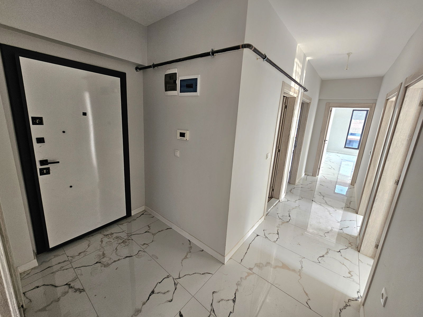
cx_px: 212
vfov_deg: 89.9
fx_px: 159
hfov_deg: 106.2
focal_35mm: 13
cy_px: 158
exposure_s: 1/60.2
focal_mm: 2.2
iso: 50
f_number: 2.2
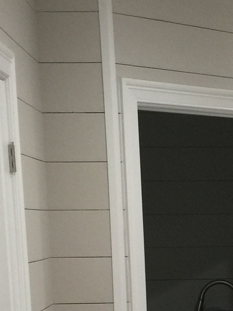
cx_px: 284
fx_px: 1086
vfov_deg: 15.4
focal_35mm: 121
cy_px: 426
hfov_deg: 12.0
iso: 40
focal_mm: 4.15
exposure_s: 1/15
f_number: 2.2
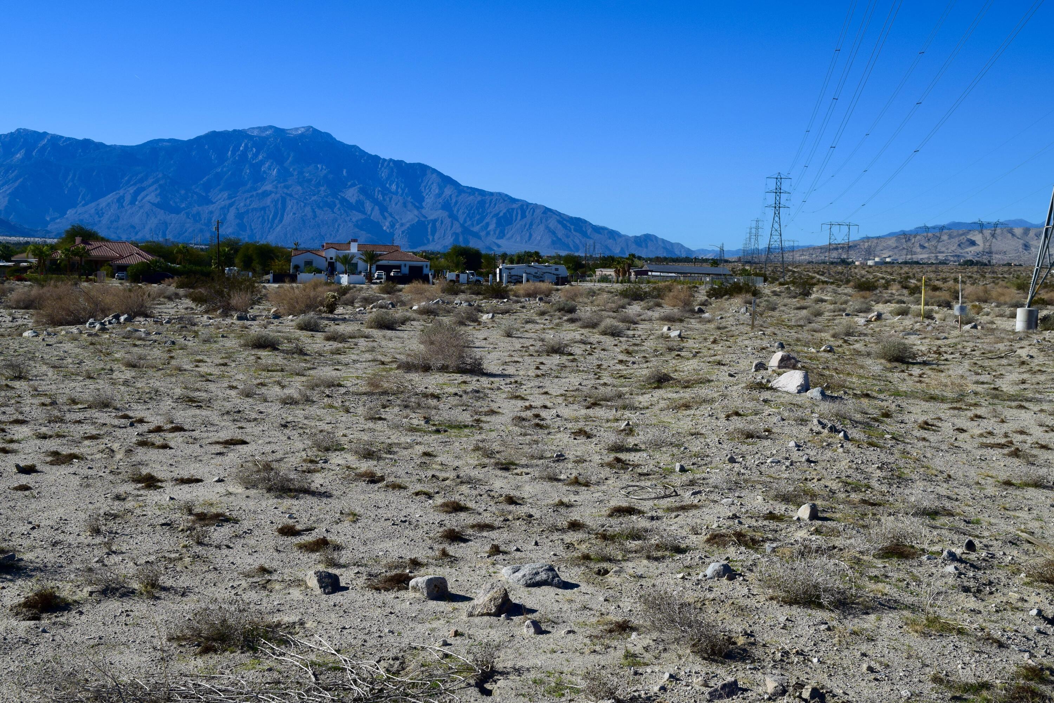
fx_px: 1230
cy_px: 352
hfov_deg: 46.4
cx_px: 527
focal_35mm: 42
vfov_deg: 31.9
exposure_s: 1/800
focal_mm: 28
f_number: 9
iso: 200
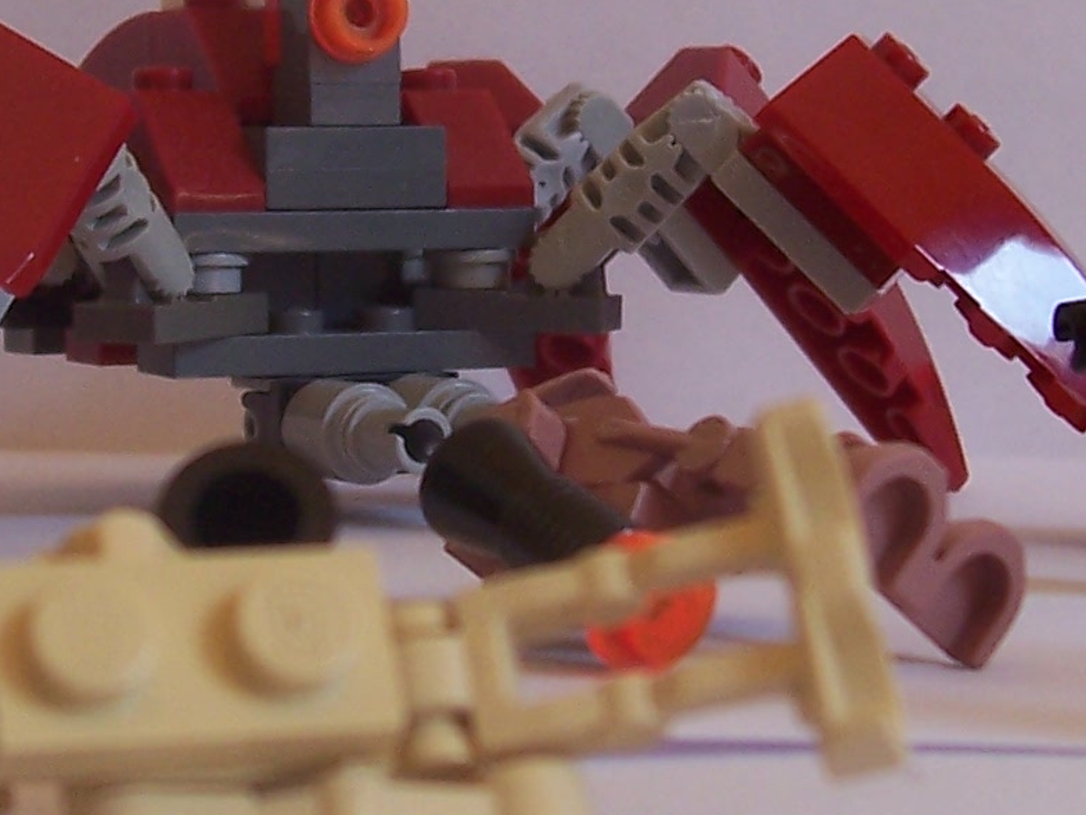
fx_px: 3482
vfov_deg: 13.3
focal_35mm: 111
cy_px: 236
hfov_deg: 17.7
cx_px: 493
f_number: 2.7
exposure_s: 1/45
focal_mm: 5.6
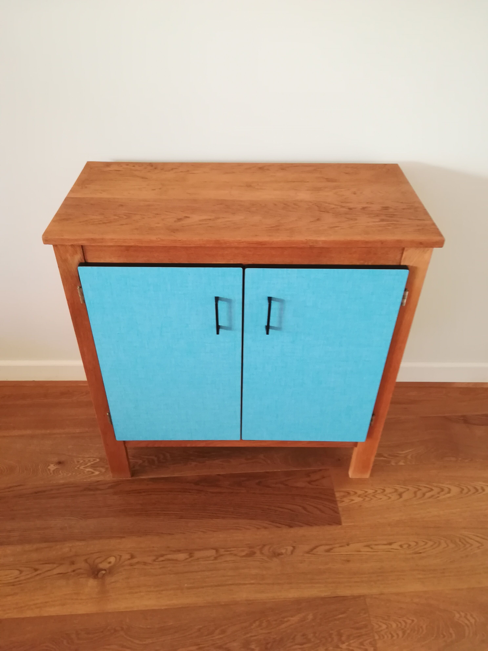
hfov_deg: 53.1
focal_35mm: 26
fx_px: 489
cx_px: 244
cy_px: 326
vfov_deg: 67.3
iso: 320
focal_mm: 3.83
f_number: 2.2
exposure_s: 1/25
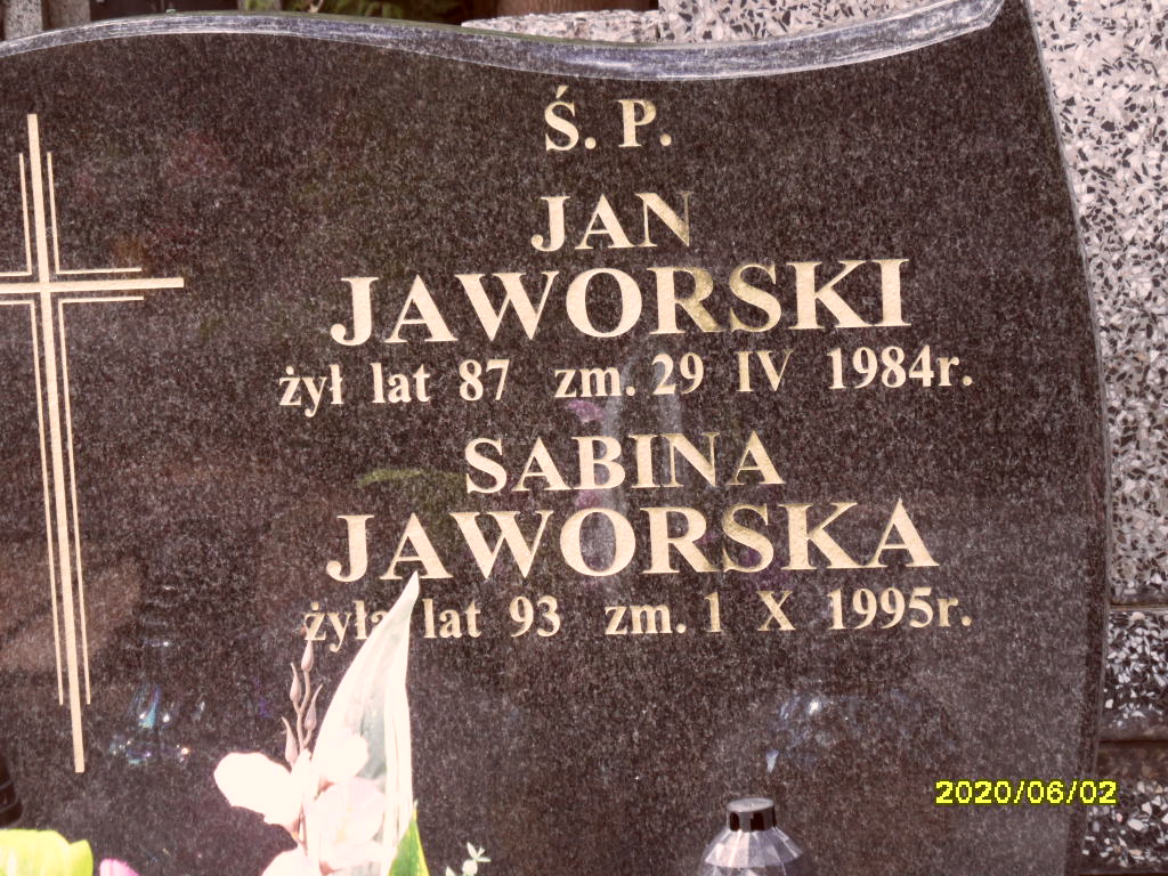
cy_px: 438
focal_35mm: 120
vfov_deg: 12.3
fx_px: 4049
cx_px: 584
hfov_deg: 16.4
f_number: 4.4
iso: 160
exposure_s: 1/60
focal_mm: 20
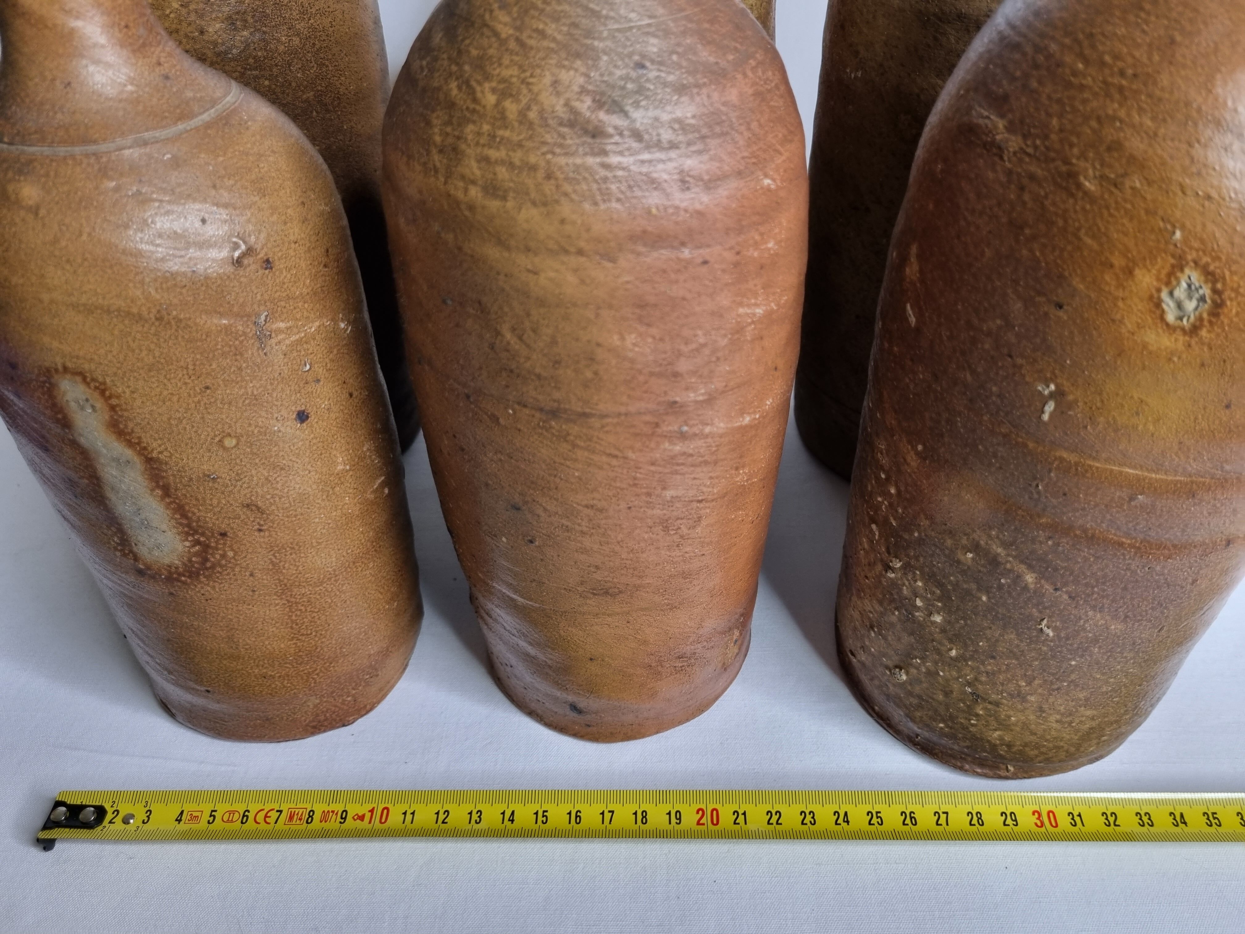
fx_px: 935
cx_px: 622
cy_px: 467
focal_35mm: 26
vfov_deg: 53.1
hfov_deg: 67.3
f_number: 1.8
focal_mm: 5.4
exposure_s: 1/100
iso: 125
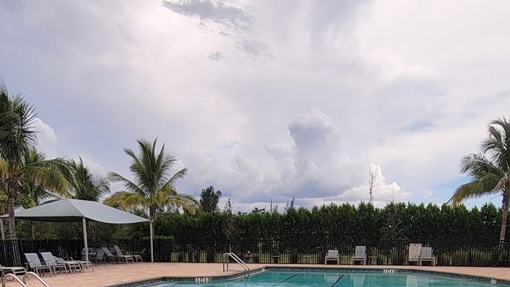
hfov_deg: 59.5
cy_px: 364
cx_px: 243
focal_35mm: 33
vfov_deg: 29.4
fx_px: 446
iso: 50
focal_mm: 2.2
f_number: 2.2
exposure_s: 1/2077
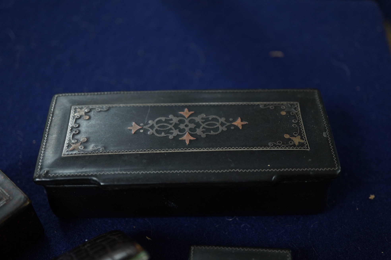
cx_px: 196
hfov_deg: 43.6
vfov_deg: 29.9
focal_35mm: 45
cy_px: 130
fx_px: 489
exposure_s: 1/125
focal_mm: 30
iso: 1250
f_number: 3.5
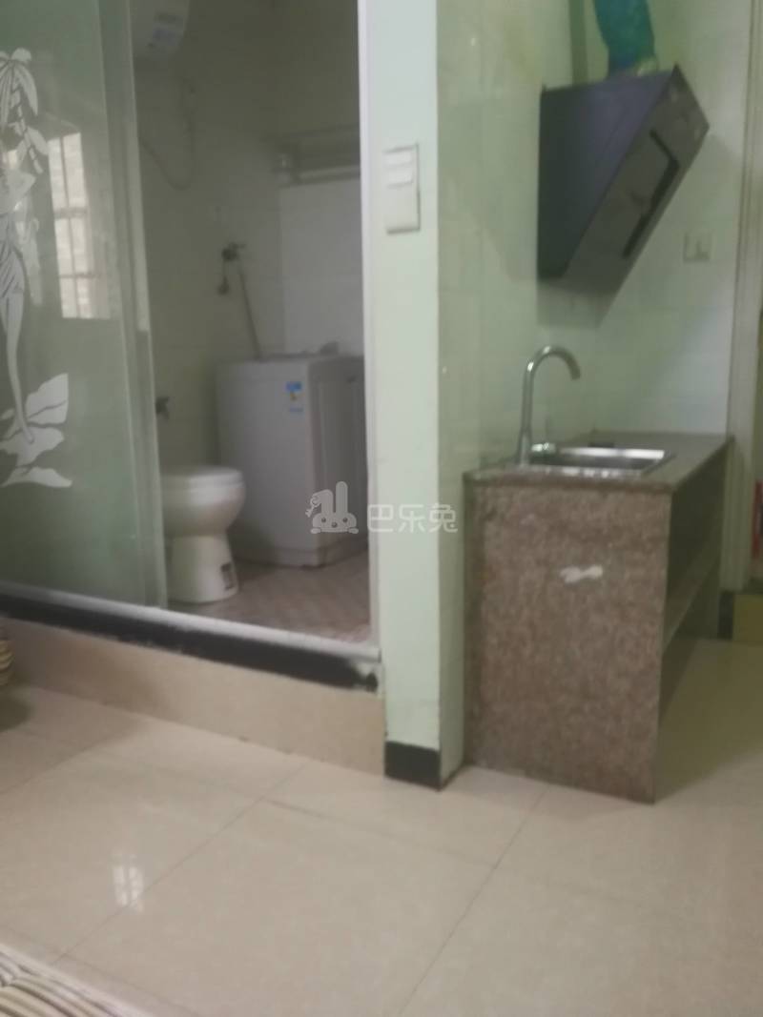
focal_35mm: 27
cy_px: 508
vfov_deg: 65.3
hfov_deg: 51.3
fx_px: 794
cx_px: 382
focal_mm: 3.95
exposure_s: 1/20
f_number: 2.2
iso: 500
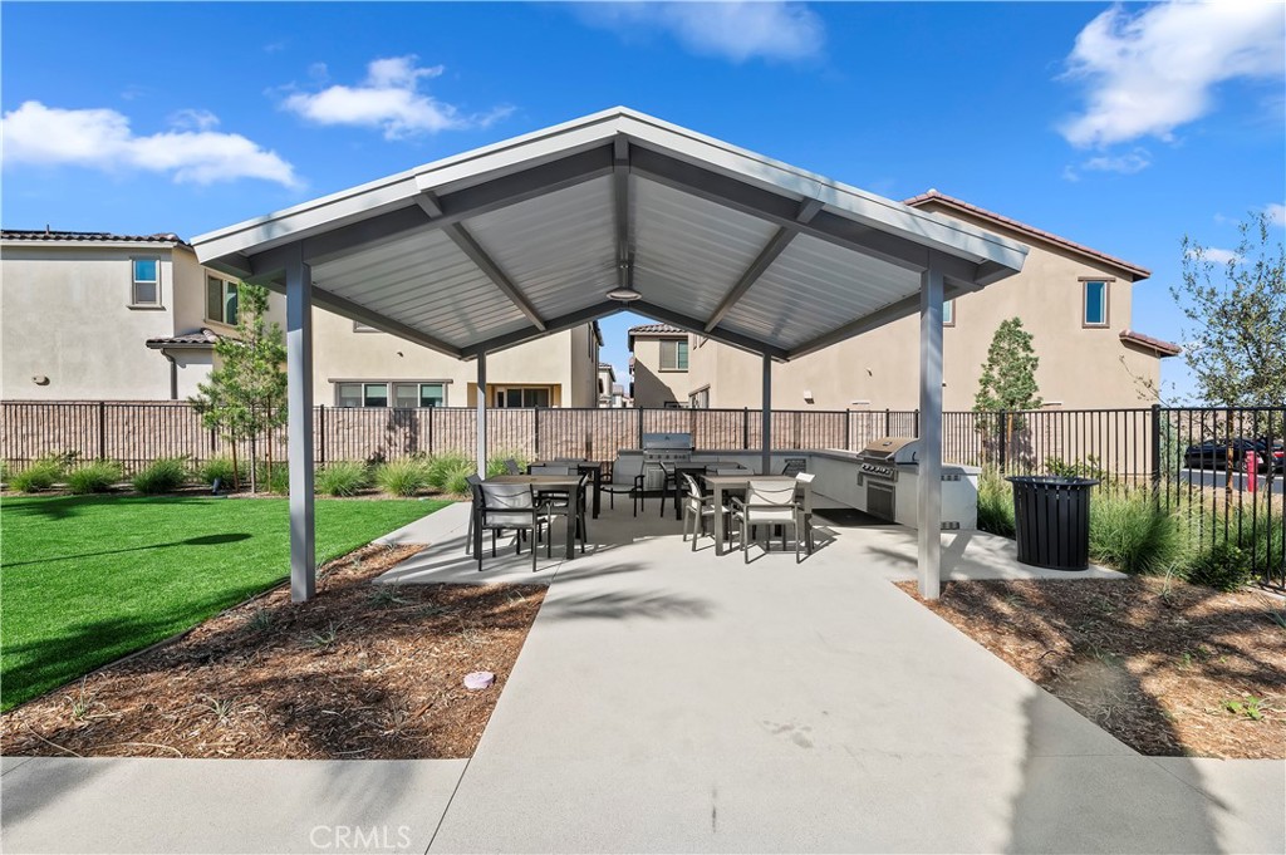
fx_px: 500
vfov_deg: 81.1
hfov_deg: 104.3
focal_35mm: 14
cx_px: 643
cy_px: 428
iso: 500
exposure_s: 1/400
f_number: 18
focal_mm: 14
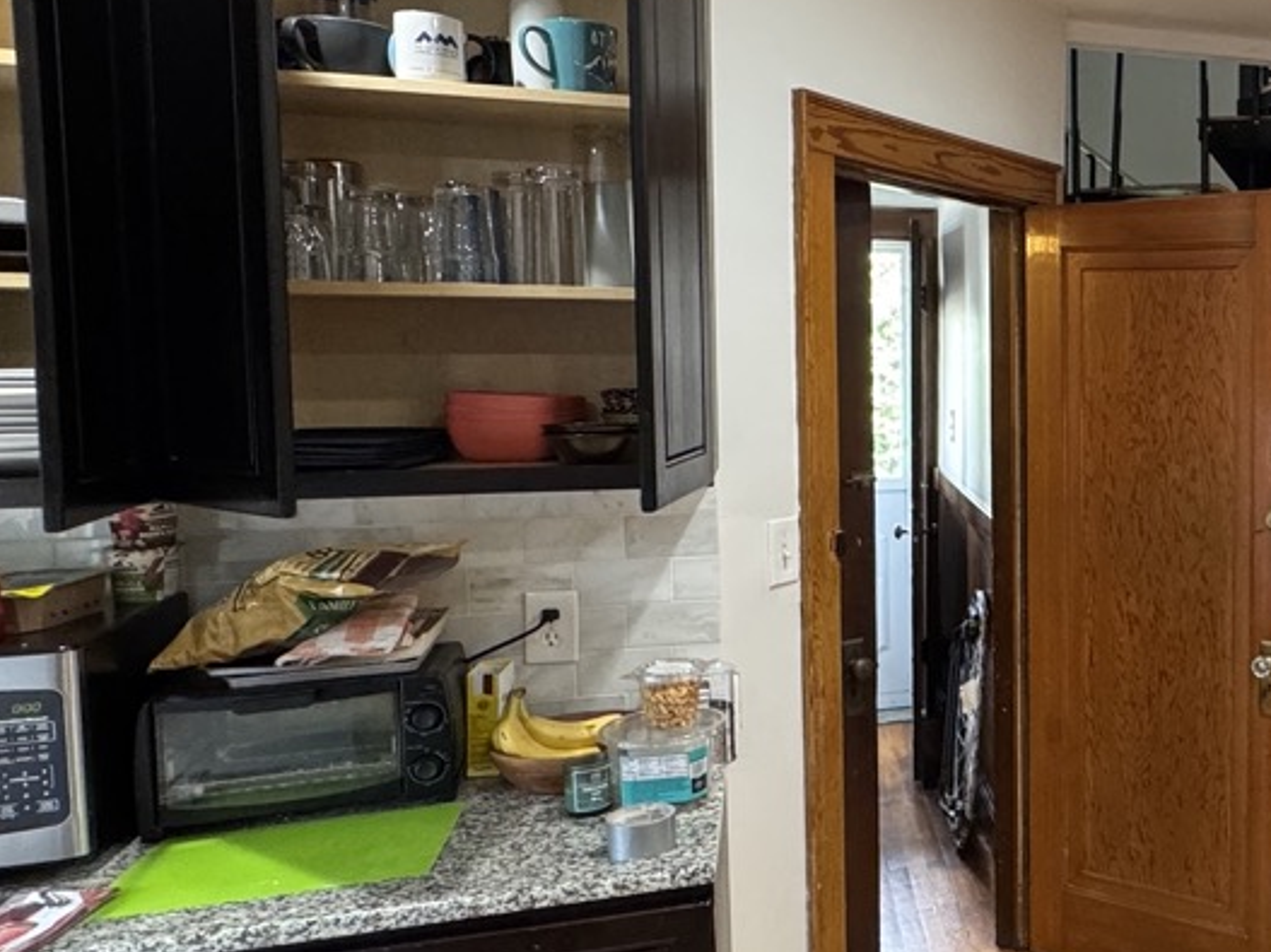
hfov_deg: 45.6
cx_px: 1269
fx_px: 1248
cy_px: 427
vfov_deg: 41.7
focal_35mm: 34
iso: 500
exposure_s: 1/60
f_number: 2.2
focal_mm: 2.22
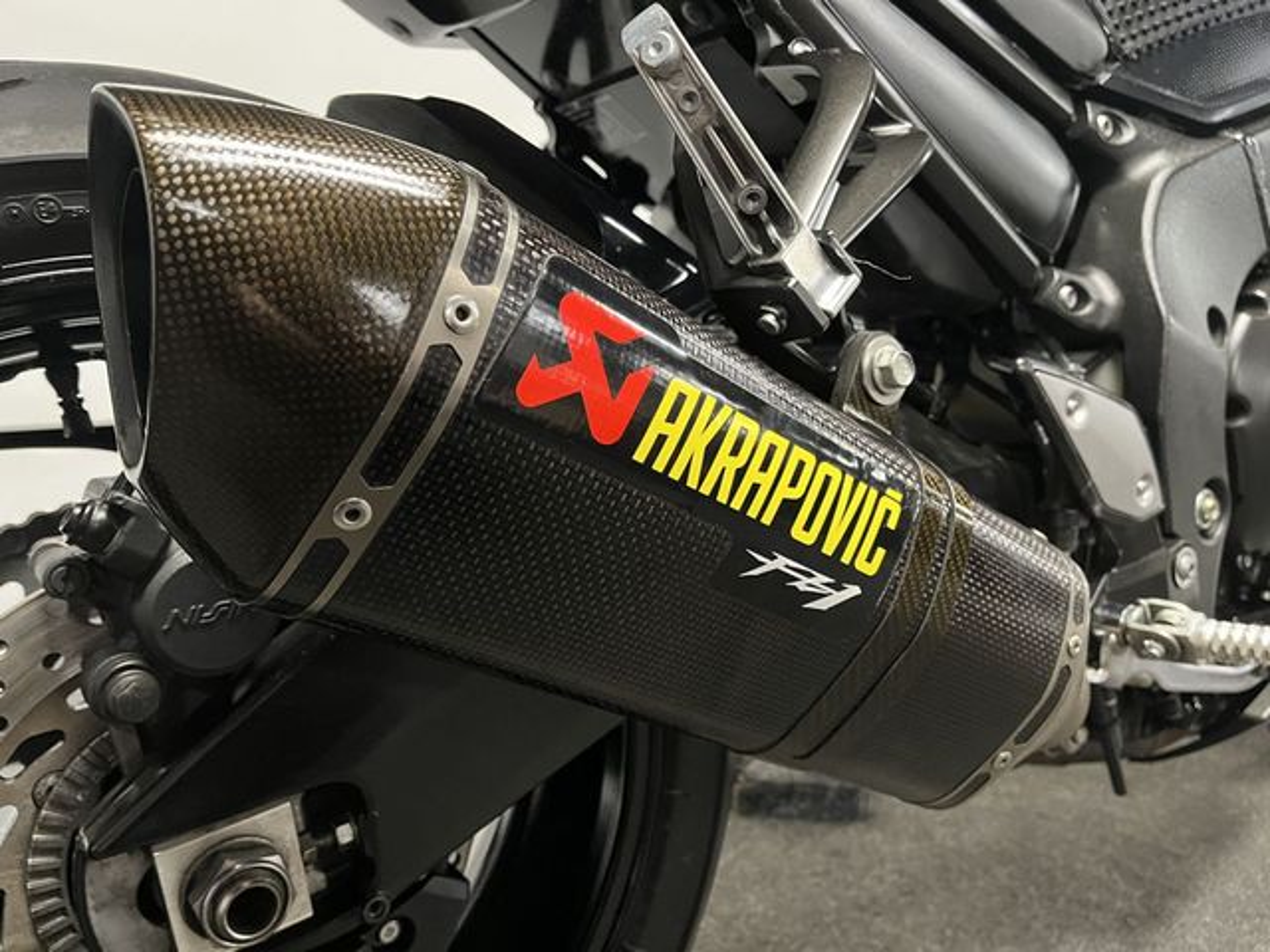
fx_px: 954
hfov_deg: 67.3
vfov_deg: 53.1
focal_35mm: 26
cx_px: 635
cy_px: 476
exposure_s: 1/33
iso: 500
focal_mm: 5.1
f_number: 1.6
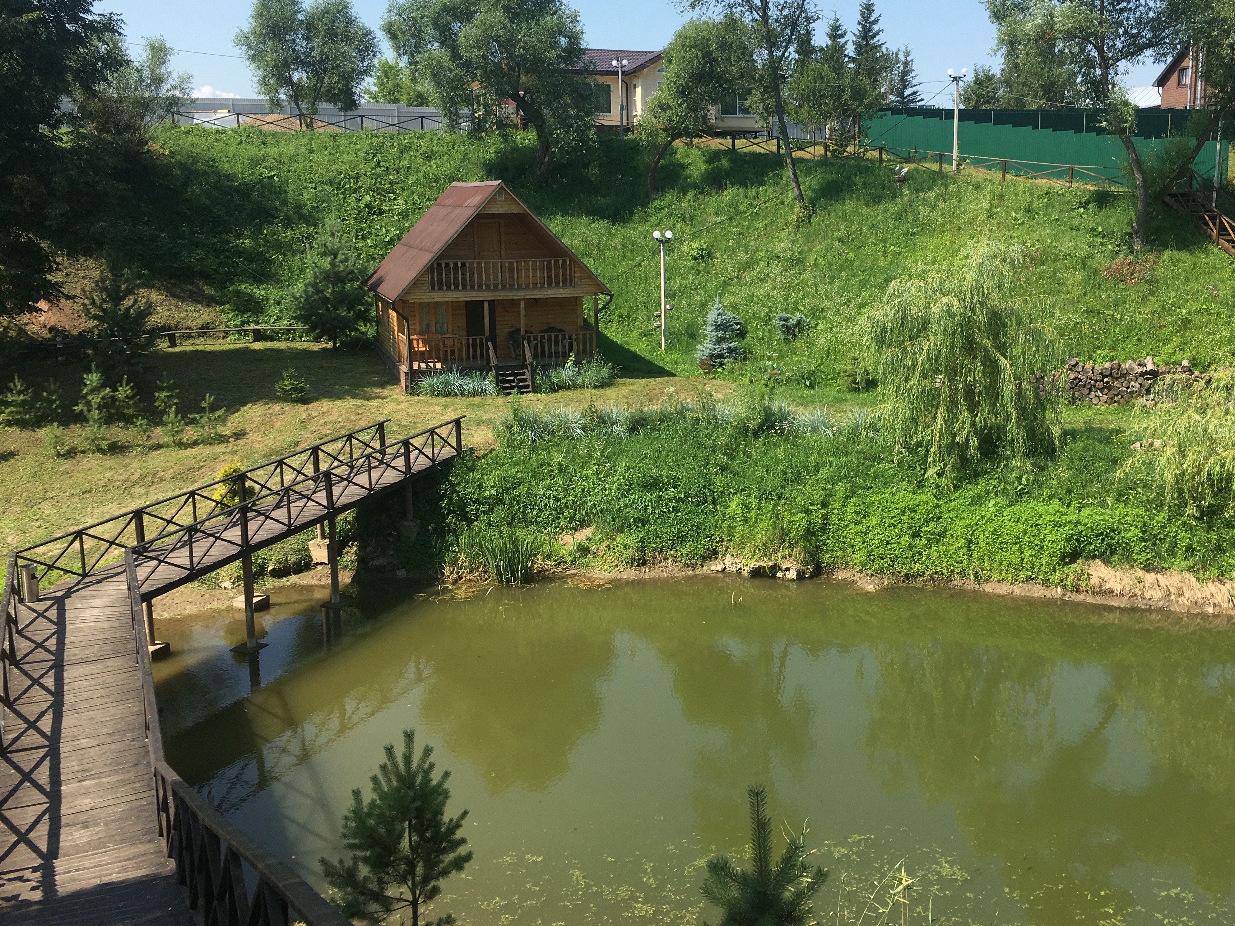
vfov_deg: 41.7
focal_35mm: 34
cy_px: 397
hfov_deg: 53.7
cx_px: 717
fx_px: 1213
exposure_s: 1/1115
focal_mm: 4.15
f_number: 2.2
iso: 25
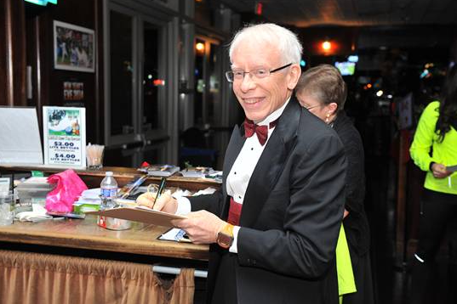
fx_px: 571
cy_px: 149
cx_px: 231
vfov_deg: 29.9
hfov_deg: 43.6
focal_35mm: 45
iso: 1000
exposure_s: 1/100
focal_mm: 44
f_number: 4.5
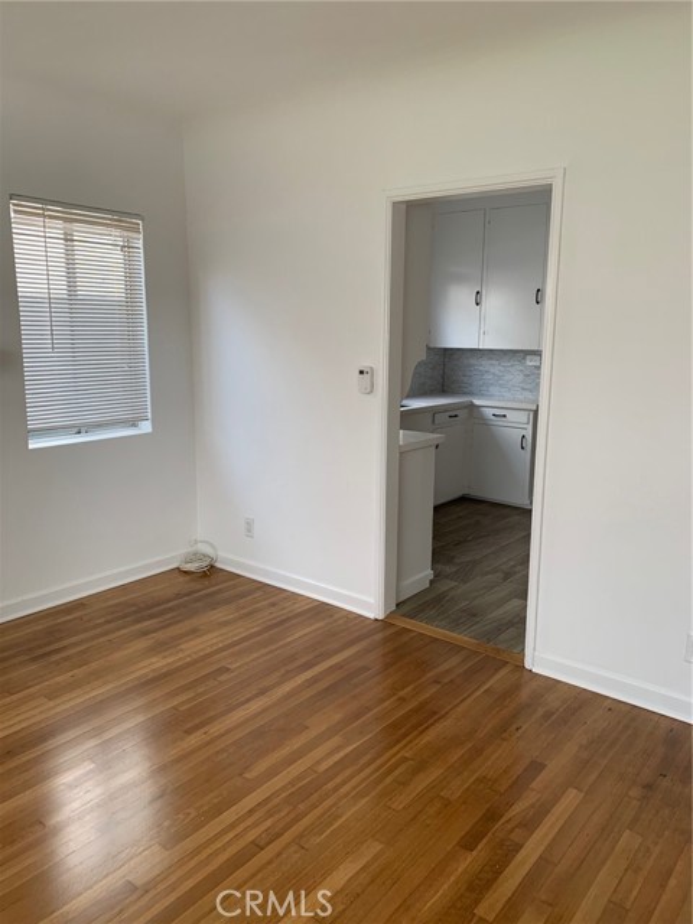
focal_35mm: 26
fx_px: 694
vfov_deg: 67.3
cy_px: 462
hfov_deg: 53.1
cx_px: 346
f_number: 1.8
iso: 100
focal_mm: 4.25
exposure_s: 1/93
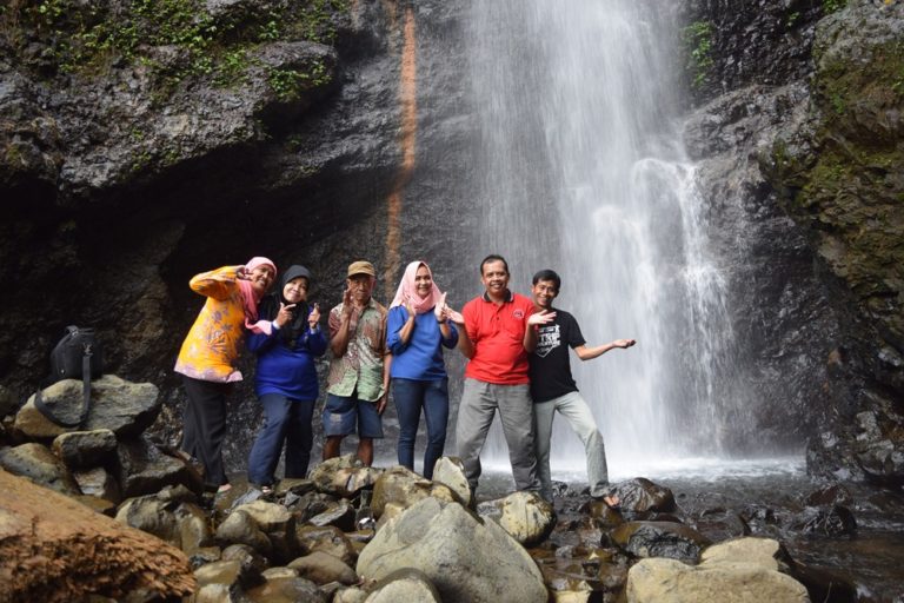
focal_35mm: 34
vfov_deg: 38.4
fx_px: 866
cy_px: 302
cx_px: 452
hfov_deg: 55.1
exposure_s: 1/60
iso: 400
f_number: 4
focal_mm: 23
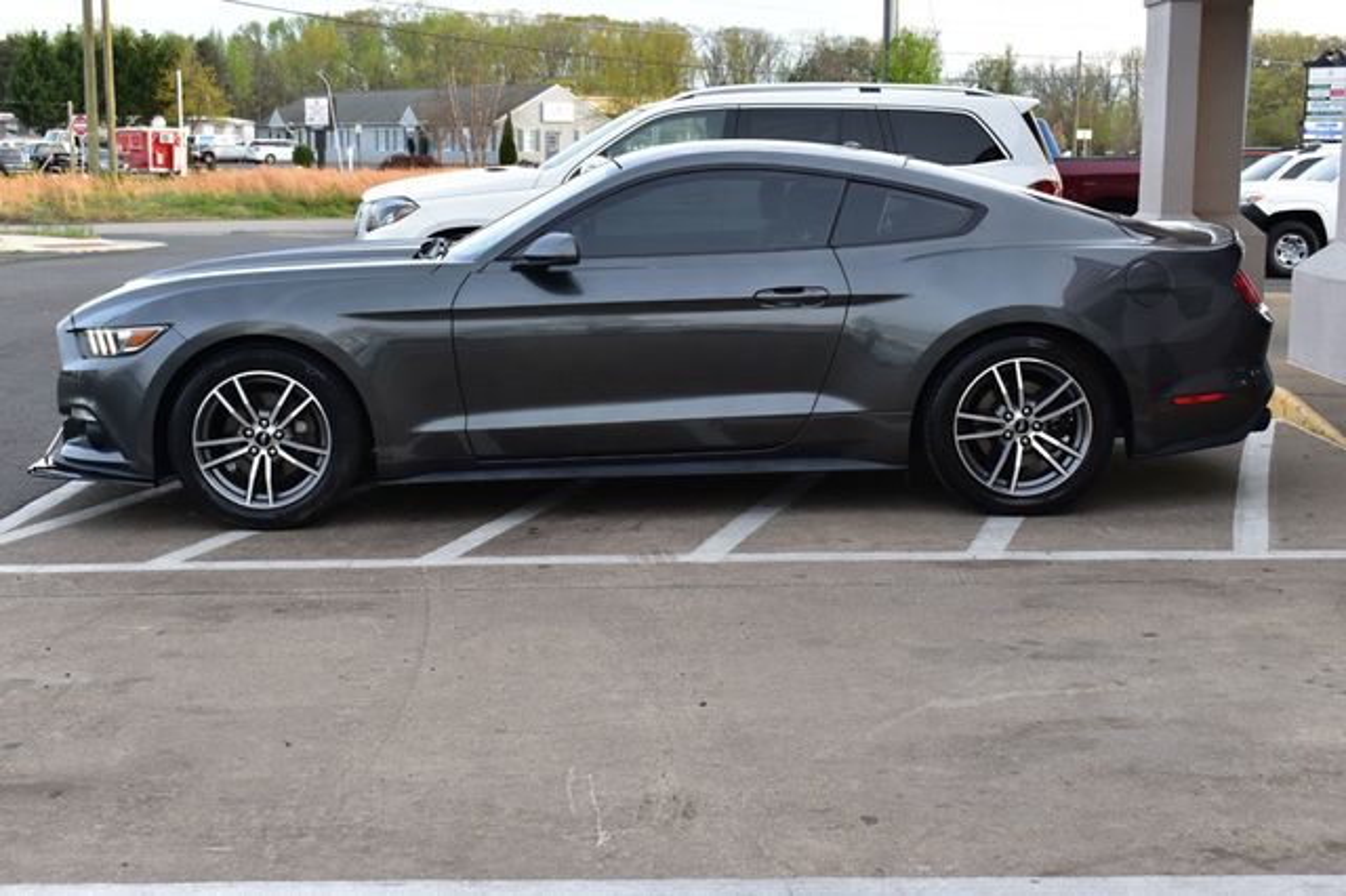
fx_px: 1794
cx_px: 673
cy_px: 448
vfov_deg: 28.0
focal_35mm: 48
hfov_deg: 41.1
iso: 400
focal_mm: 32
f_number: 8
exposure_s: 1/80
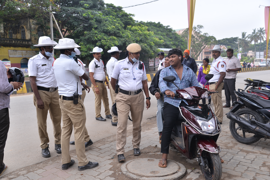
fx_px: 263
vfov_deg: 37.9
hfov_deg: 54.4
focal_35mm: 35
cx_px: 135
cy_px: 90
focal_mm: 35
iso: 220
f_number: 7.1
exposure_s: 1/100
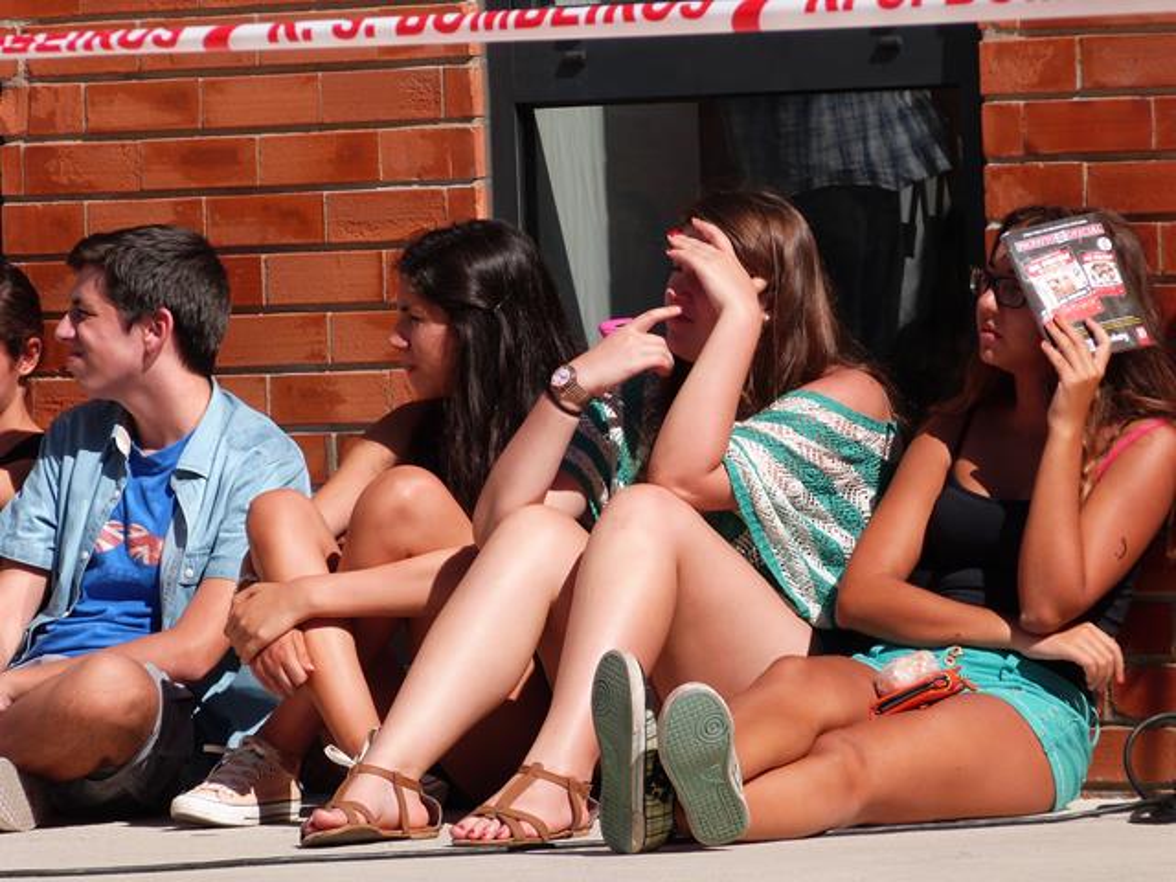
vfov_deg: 3.6
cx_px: 588
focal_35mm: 411
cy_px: 441
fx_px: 13963
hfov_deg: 4.8
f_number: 5.6
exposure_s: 1/640
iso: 100
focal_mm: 74
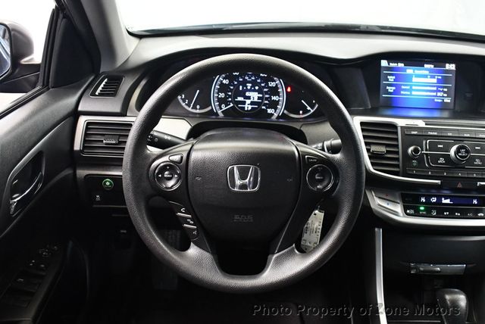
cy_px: 162
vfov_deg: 36.9
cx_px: 242
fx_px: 485
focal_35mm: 36
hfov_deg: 53.1
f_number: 3.5
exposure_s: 1/60
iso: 4500
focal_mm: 18
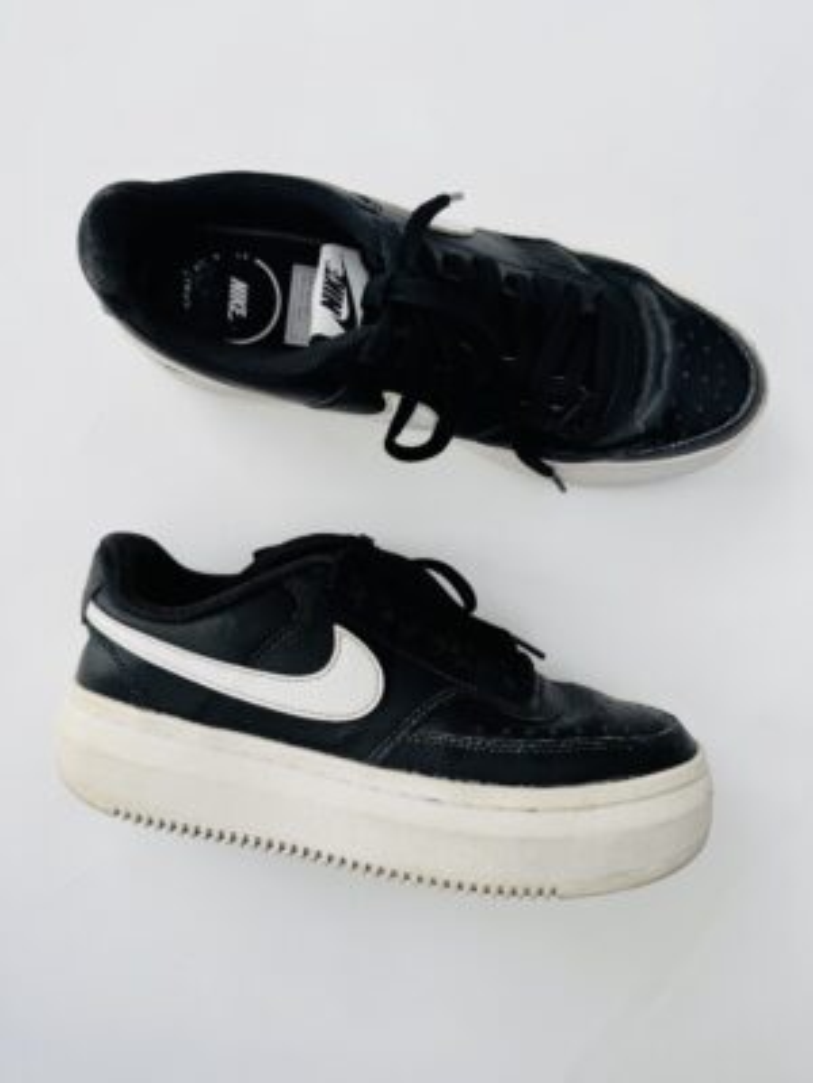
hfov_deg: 56.8
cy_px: 542
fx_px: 752
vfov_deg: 71.6
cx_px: 406
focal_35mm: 24
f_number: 1.78
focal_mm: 6.76
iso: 50
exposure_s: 1/120
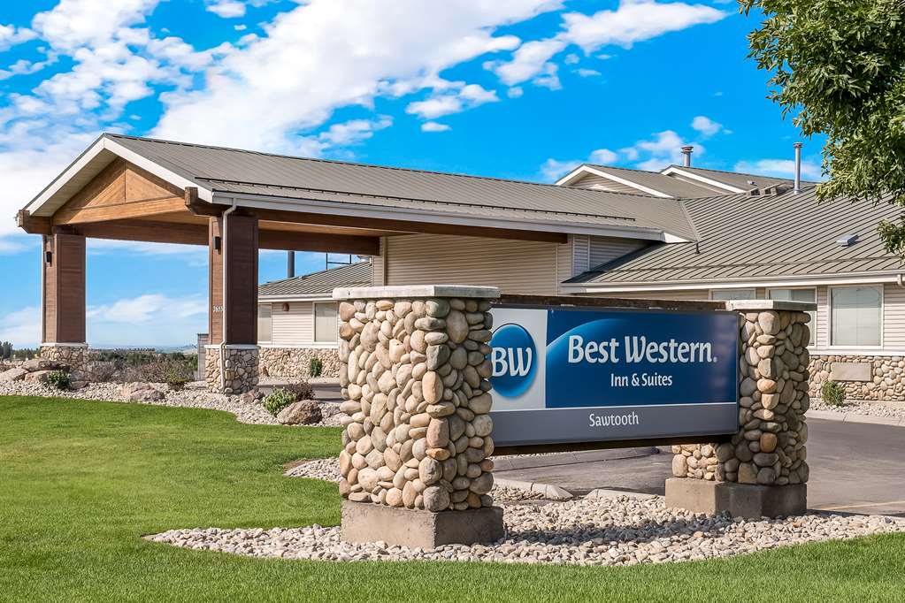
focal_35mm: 48
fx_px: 1207
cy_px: 302
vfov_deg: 28.1
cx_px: 452
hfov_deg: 41.1
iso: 100
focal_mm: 32
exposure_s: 1/160
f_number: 5
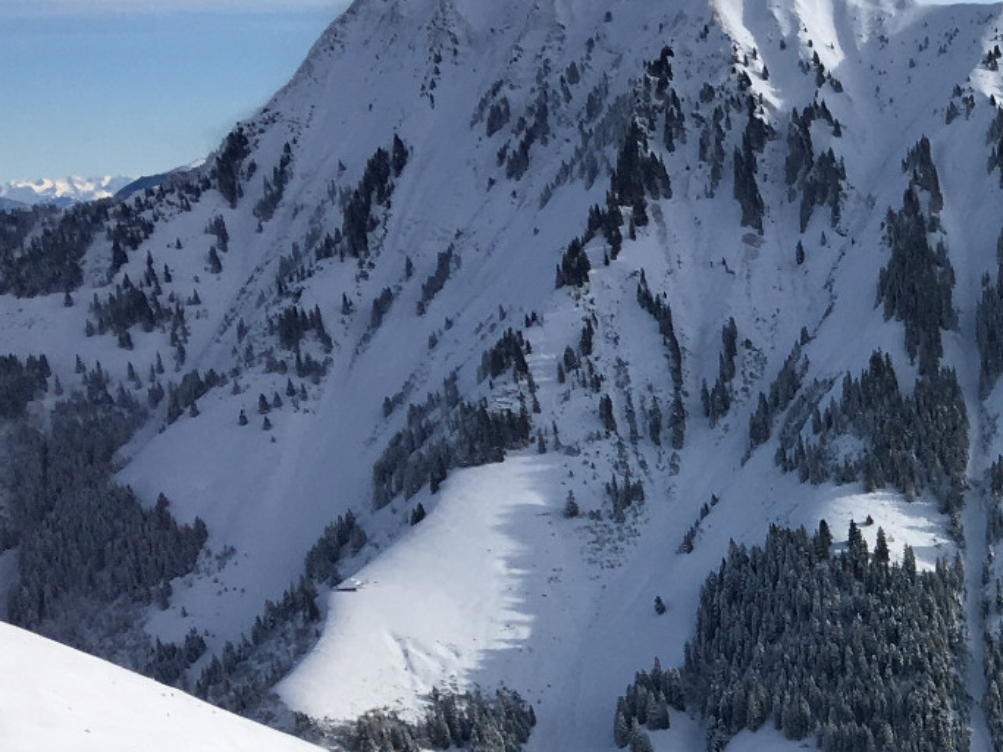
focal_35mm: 87
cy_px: 803
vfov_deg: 16.5
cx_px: 1350
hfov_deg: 20.3
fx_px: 2520
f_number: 2.2
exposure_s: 1/2849
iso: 25
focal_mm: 4.15
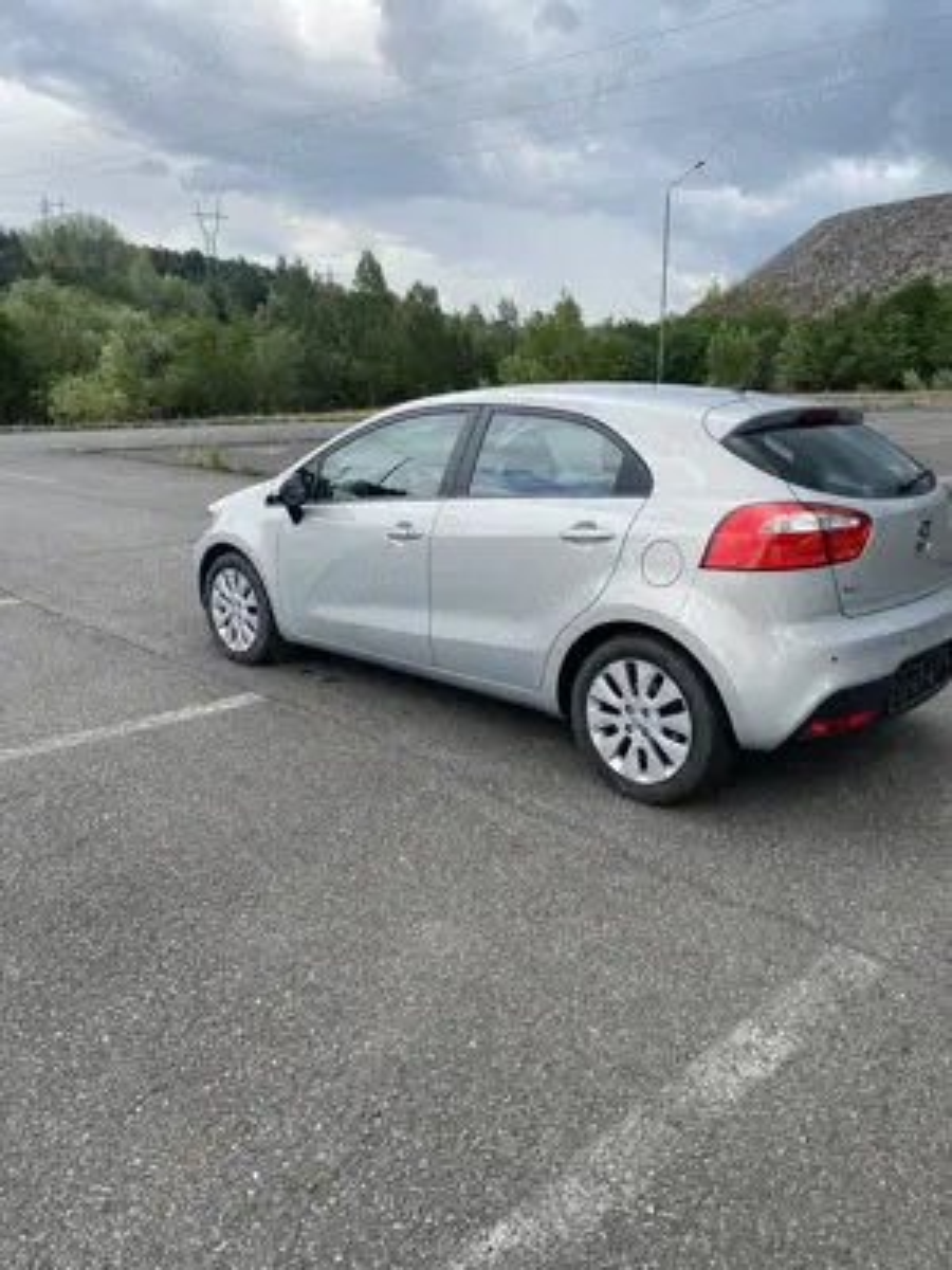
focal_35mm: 26
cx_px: 476
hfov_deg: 53.1
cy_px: 635
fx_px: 953
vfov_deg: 67.3
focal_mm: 4.25
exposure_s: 1/1072
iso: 32
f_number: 1.8
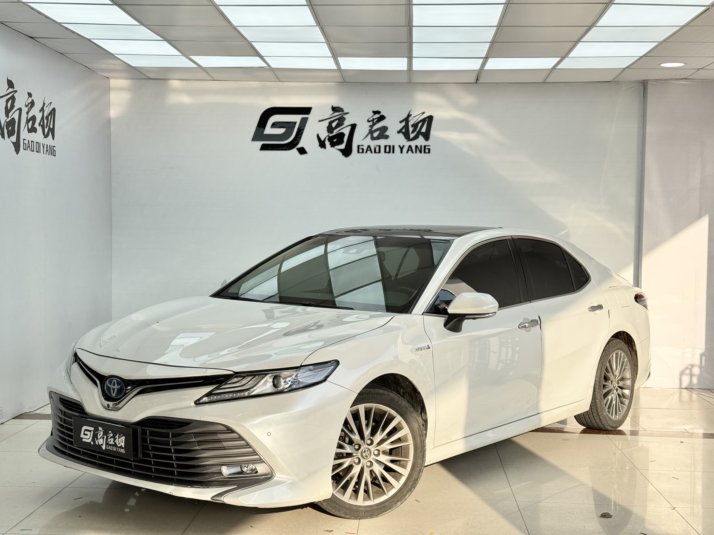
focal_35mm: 48
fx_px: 990
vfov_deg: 30.3
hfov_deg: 39.7
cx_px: 357
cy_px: 268
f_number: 1.78
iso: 64
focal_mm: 6.76
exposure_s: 1/1427
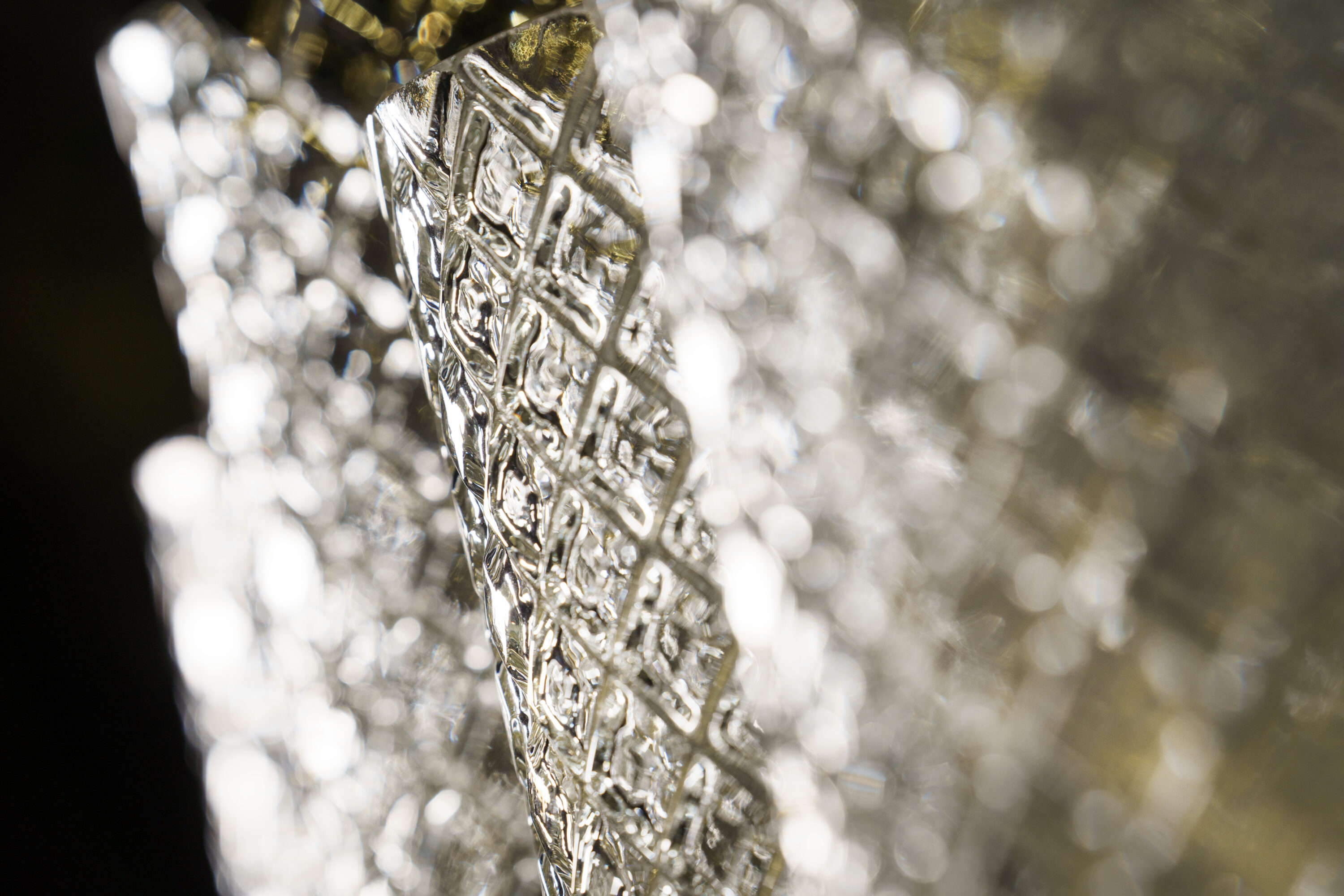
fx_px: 6719
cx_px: 672
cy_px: 448
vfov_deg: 7.6
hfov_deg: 11.4
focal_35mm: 180
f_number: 5.6
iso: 250
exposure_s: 1/250
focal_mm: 180
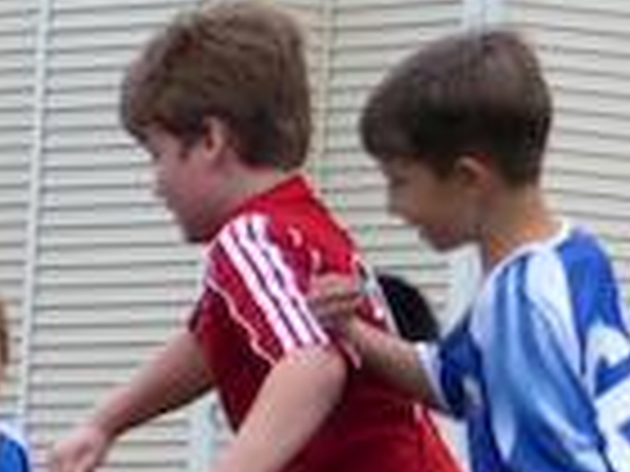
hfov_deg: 2.4
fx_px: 15069
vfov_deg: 1.8
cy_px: 548
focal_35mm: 828
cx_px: -38
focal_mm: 39.1
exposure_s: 1/500
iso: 250
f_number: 2.8
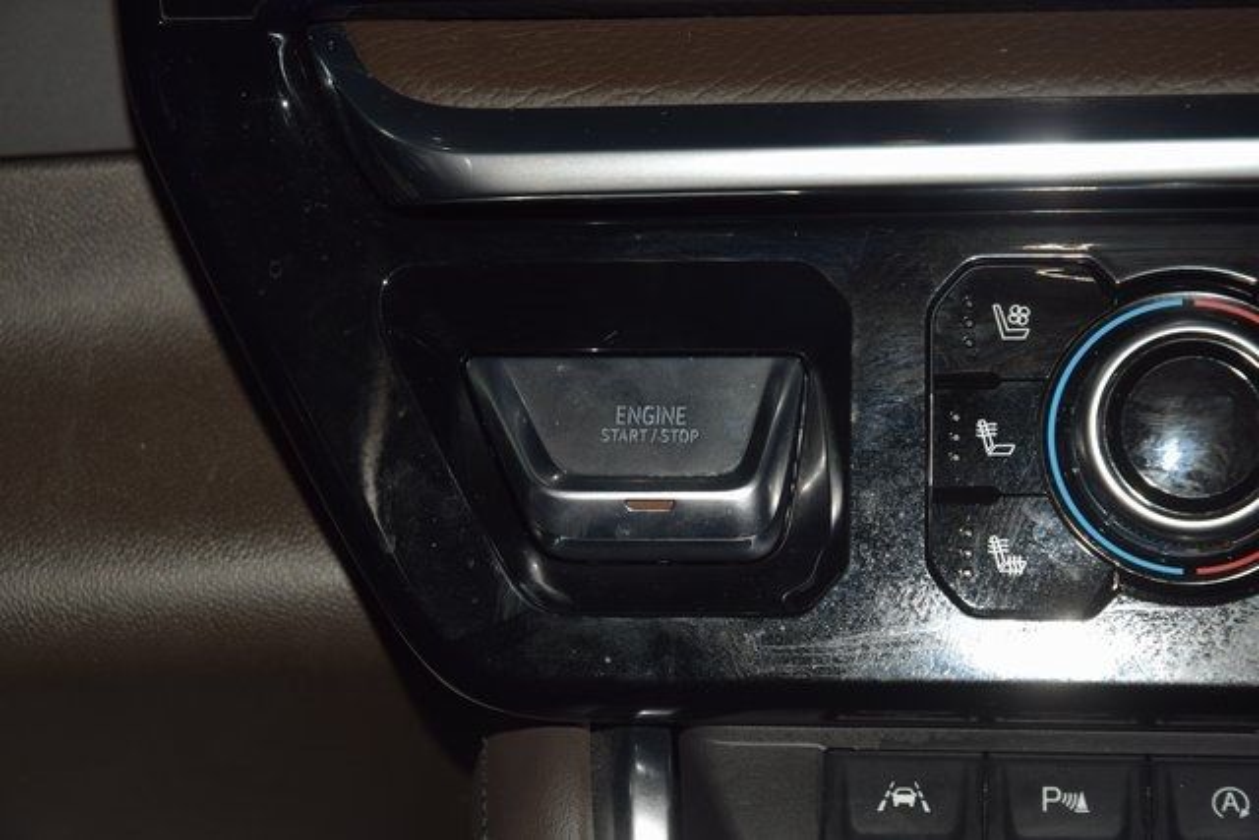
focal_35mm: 105
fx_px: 3673
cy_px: 420
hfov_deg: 19.5
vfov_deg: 13.0
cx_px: 630
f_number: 8
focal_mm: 70
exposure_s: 1/125
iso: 100
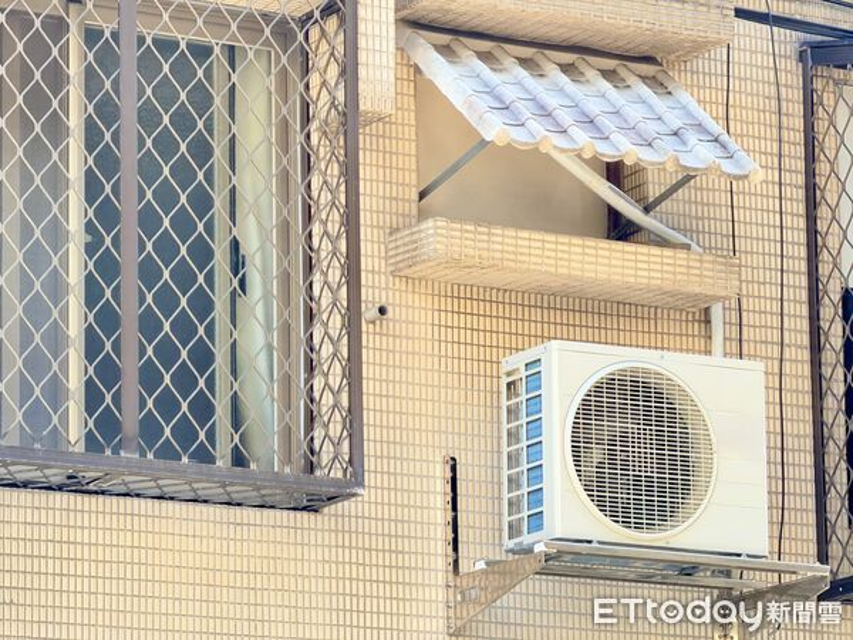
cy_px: 320
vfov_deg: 7.4
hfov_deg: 9.9
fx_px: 4928
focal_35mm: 200
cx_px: 426
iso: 125
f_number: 2.8
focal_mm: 16.89
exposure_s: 1/121
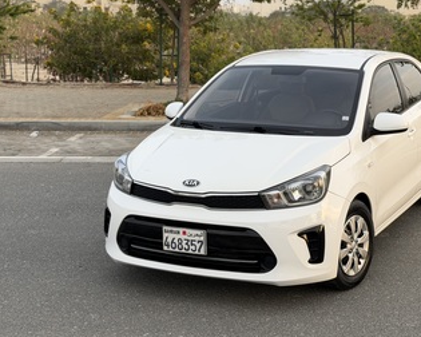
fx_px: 847
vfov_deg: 22.5
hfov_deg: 27.8
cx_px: 255
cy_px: 144
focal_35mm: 68
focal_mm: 6.76
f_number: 1.78
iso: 64
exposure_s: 1/373
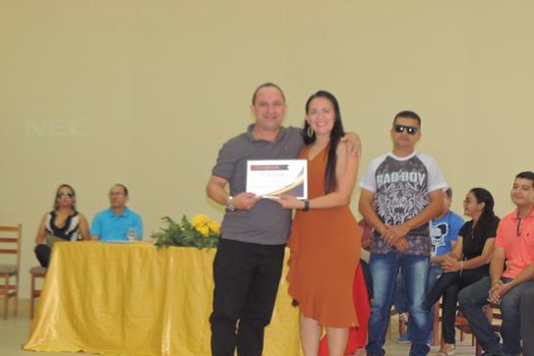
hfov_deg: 42.7
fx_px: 682
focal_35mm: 46
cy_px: 213
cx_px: 294
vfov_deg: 29.2
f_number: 3.3
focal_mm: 7.1
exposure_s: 1/30
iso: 400
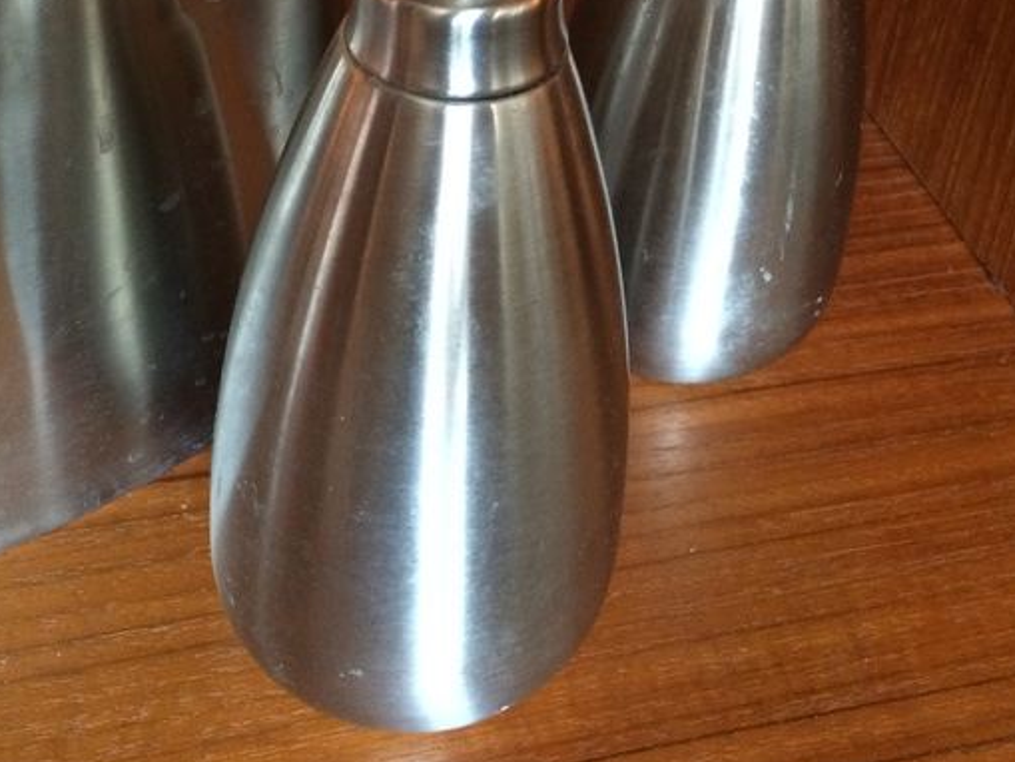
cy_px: 117
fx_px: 1554
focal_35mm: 53
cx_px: 534
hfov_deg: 36.2
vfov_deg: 26.8
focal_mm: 4.12
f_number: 2.2
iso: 250
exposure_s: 1/30
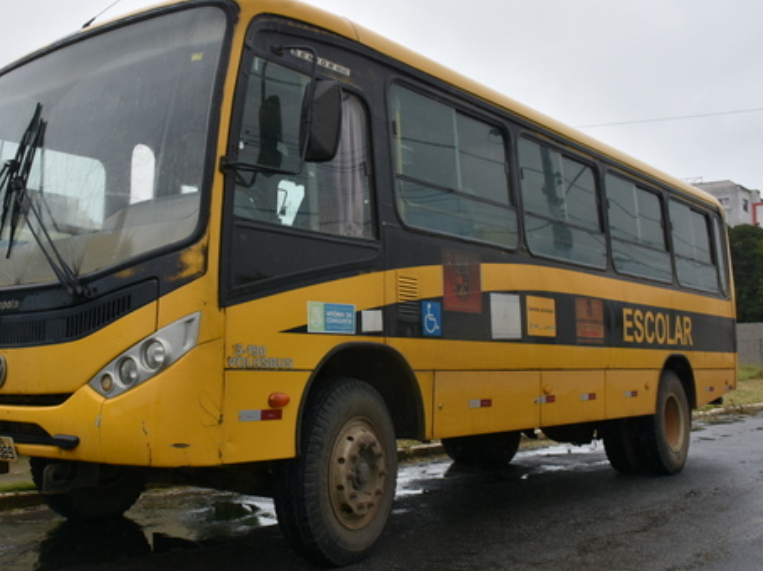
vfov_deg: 34.3
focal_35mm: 42
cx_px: 281
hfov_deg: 44.4
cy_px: 261
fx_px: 925
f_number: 8
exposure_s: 1/500
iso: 280
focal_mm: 22
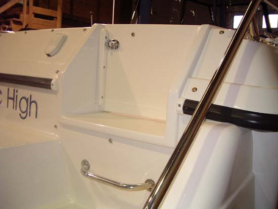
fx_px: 305
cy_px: 104
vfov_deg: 37.7
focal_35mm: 38
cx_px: 139
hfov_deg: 49.0
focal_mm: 5.8
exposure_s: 1/60
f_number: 2.6
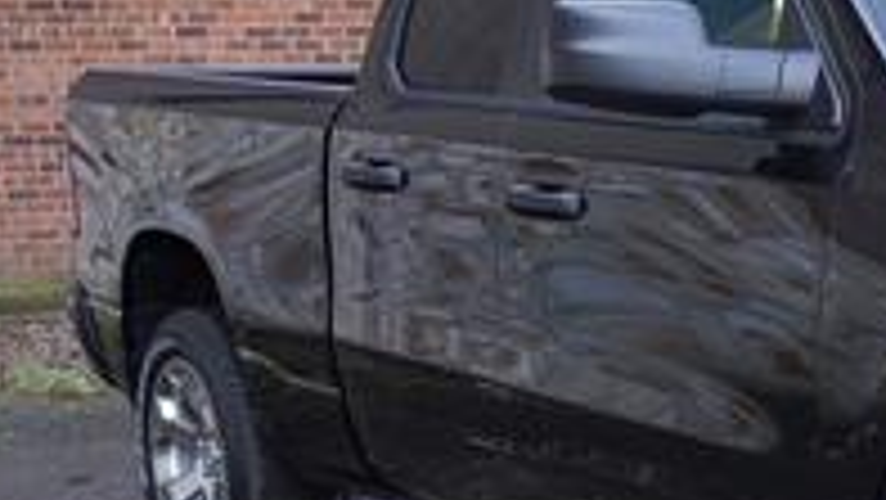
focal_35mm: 94
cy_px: 459
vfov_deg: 12.8
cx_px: 1075
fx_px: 2209
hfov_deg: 21.1
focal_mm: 35
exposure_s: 1/640
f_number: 5.6
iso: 1250
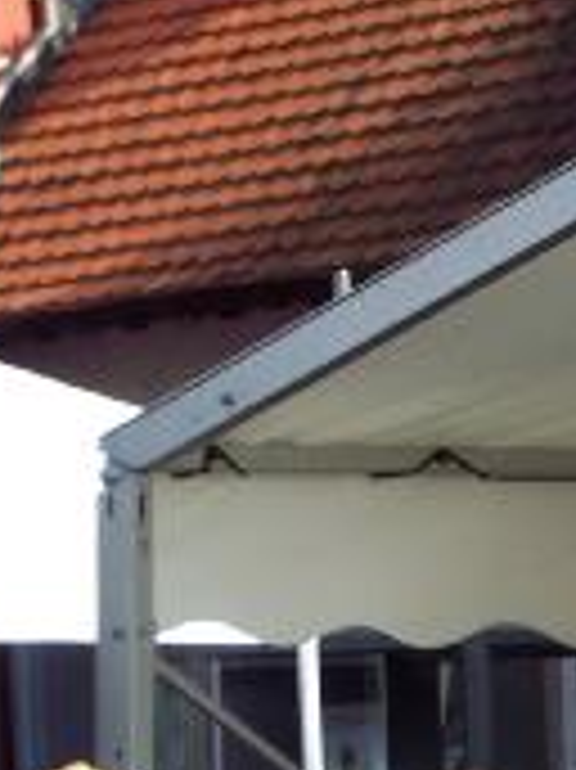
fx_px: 7597
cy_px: 842
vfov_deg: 5.8
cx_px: 272
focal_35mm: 342
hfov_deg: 4.3
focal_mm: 24
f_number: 4.8
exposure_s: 1/180
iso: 100
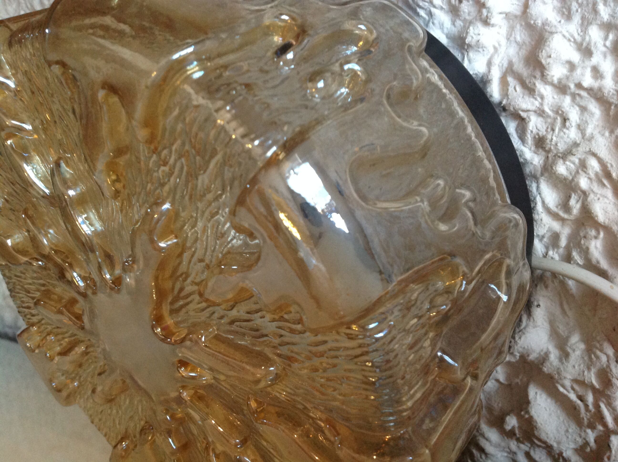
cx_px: 309
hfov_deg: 52.7
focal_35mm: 35
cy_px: 231
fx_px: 624
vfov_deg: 40.6
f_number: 2.4
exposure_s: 1/15
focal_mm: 4.28
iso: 250
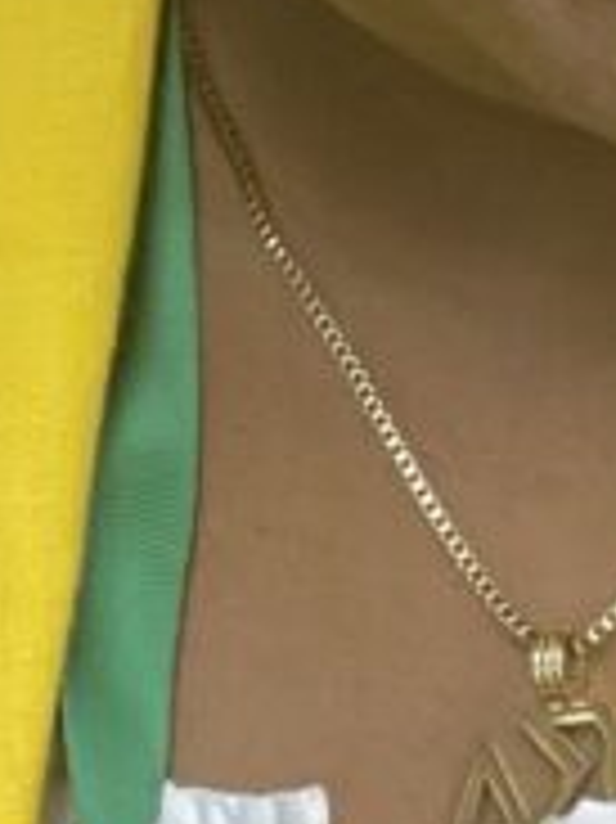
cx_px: 823
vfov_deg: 11.5
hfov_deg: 8.7
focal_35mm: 168
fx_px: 3991
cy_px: -194
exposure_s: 1/60
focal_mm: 2.71
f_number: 2.2
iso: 250
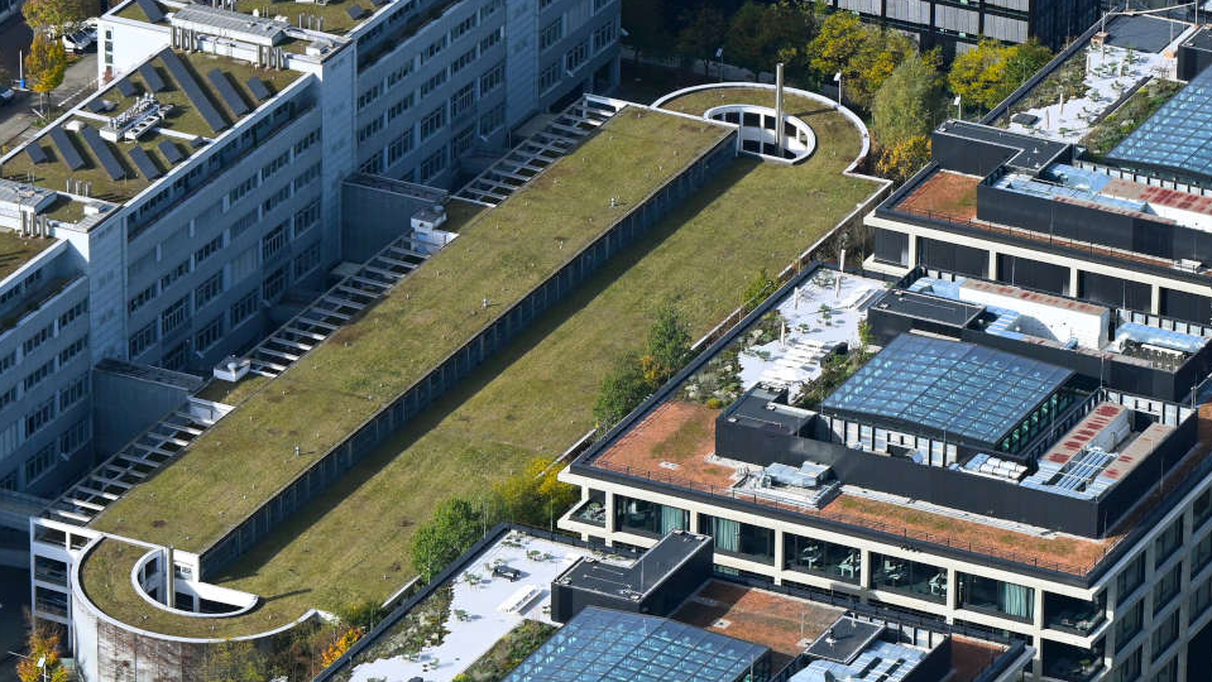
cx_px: 815
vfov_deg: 4.6
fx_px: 8422
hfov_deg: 8.2
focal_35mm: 262
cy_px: 494
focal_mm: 120
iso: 1250
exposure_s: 1/3200
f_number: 8
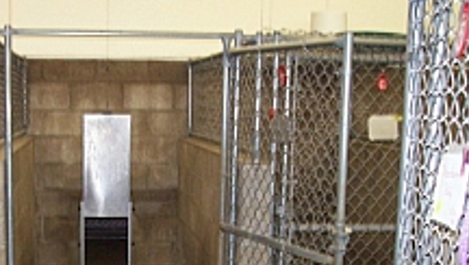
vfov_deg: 19.1
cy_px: 239
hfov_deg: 33.3
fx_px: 772
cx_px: 132
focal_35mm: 62
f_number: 2.7
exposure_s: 1/64
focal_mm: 6
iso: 200
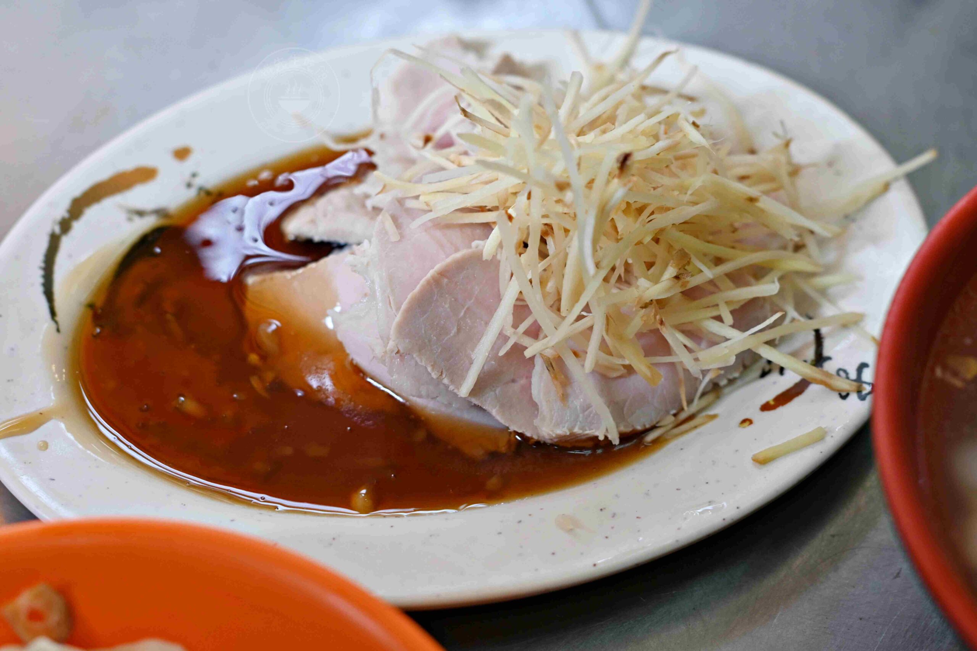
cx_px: 488
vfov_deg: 18.2
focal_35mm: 75
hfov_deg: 27.0
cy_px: 326
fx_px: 2035
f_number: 3.2
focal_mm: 50
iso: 250
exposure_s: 1/200
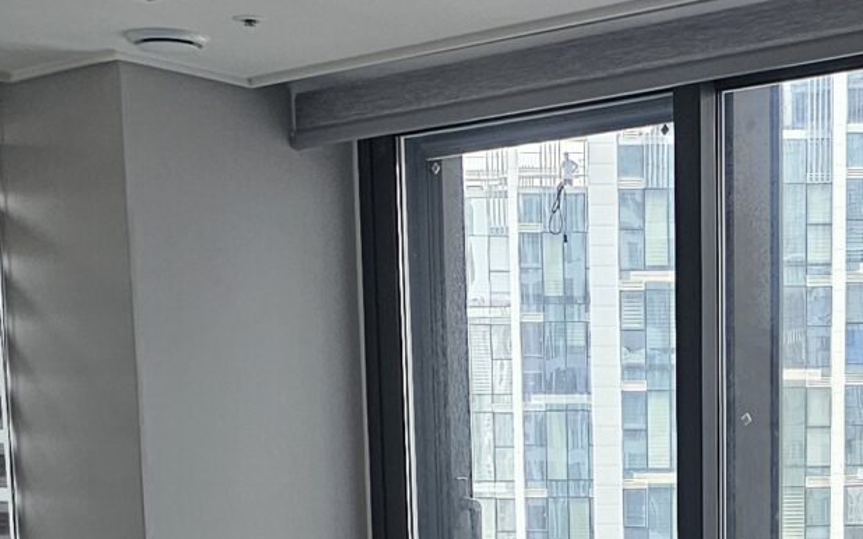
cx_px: 714
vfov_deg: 11.8
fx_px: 2375
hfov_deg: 20.3
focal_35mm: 101
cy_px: 1029
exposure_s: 1/180
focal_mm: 6.3
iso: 125
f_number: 1.7
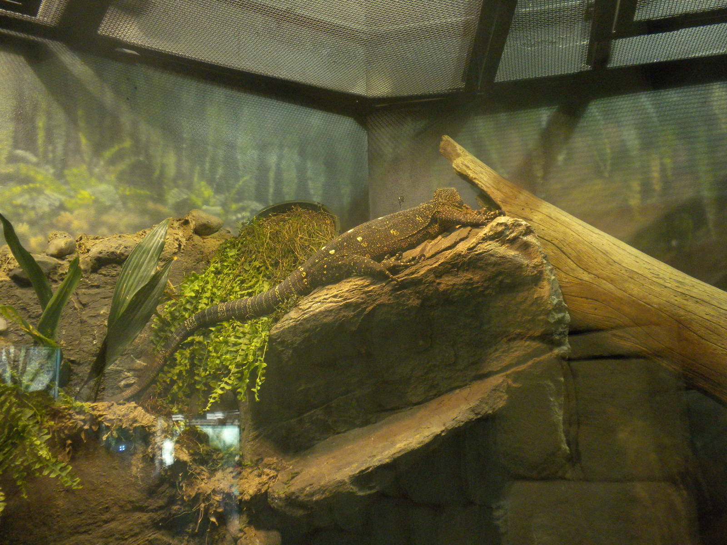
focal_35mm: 37
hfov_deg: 50.1
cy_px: 272
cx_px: 364
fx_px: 777
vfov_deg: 38.7
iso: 390
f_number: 3.5
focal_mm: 6.6
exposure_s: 1/64.5
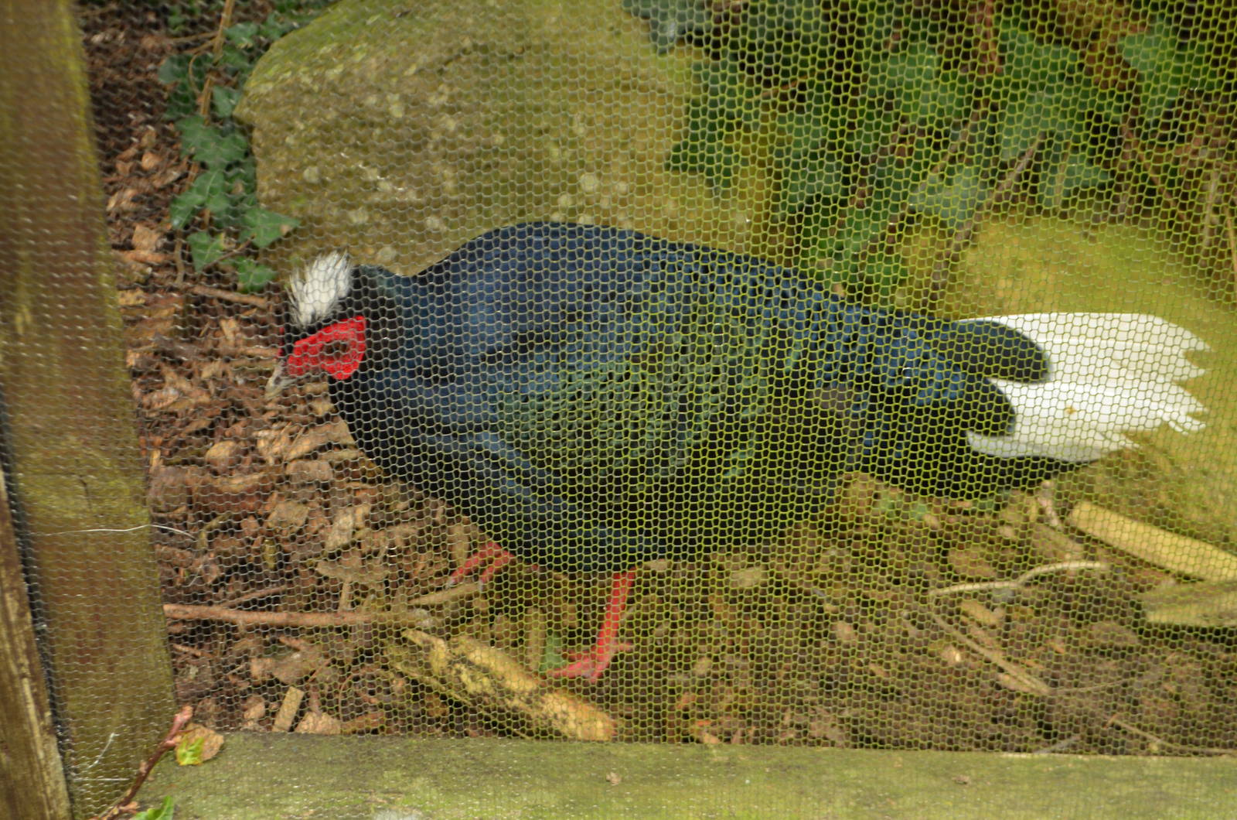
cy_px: 410
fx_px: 1646
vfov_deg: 28.0
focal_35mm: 48
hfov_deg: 41.2
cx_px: 618
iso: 500
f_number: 4.8
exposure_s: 1/100
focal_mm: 32
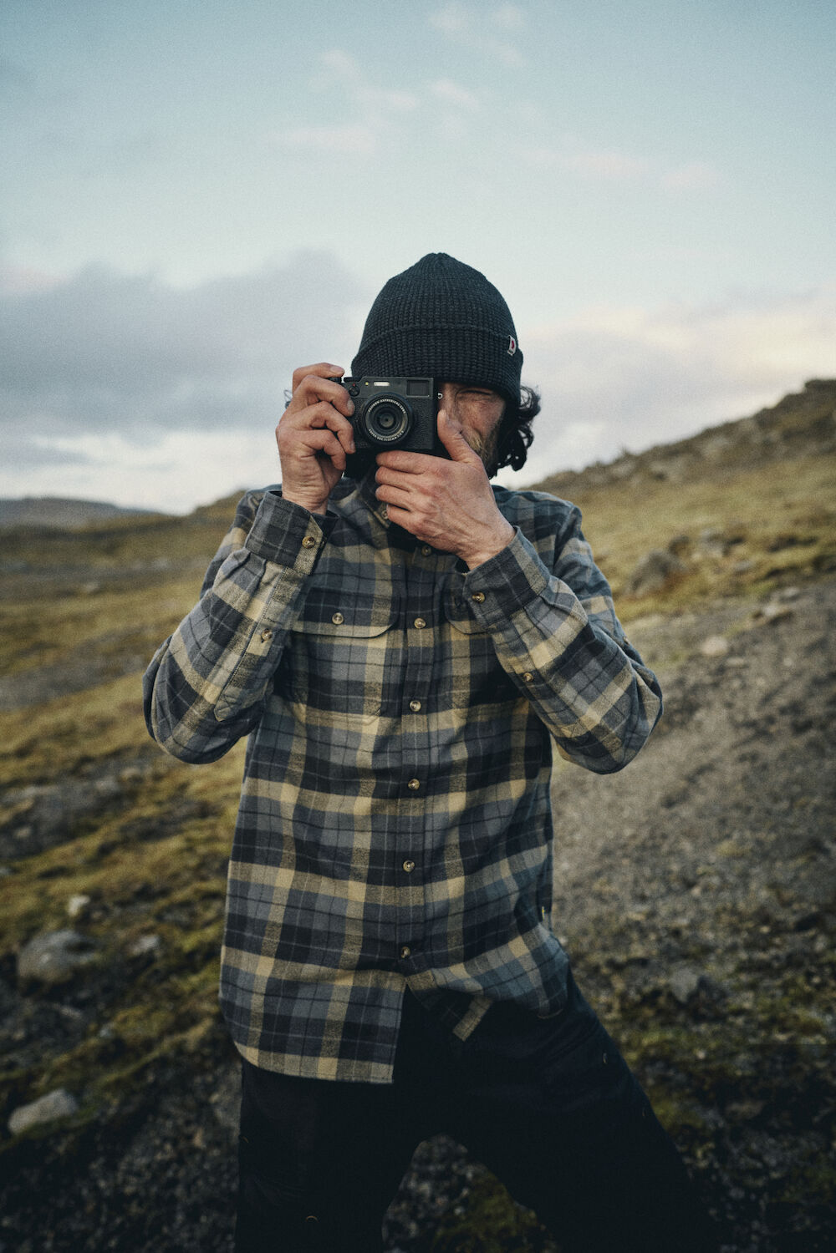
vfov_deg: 54.4
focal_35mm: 35
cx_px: 418
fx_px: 1219
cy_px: 626
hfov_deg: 37.9
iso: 125
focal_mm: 35
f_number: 3.2
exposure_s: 1/640
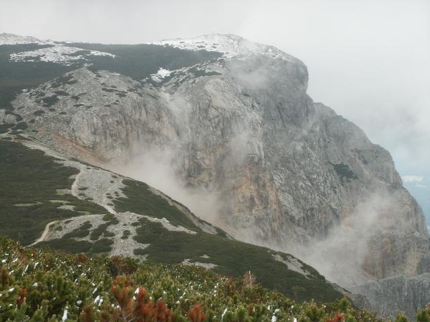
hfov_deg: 30.3
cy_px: 161
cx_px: 215
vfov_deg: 22.9
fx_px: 795
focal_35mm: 64
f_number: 7.1
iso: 50
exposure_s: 1/80
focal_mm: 13.5
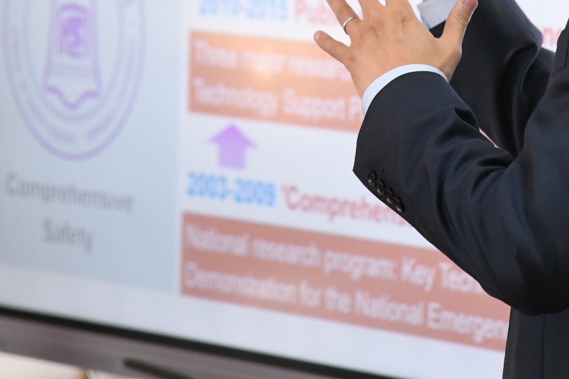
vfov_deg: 4.2
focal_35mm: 330
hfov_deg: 6.2
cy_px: -111
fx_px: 5215
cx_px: 388
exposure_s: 1/125
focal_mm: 120
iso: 2500
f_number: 4
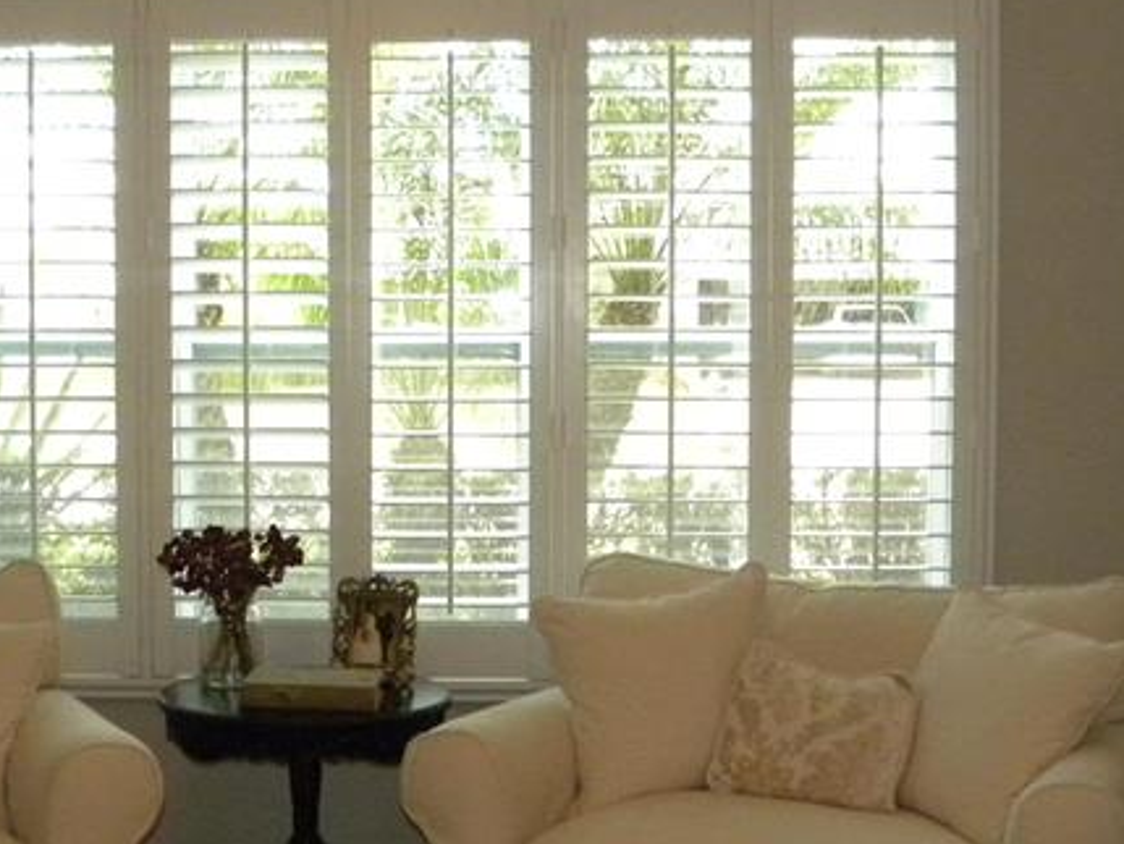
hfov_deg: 31.0
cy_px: 427
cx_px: 396
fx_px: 2014
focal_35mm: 62
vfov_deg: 23.7
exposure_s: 1/32.8
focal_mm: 4.6
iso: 400
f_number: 2.8
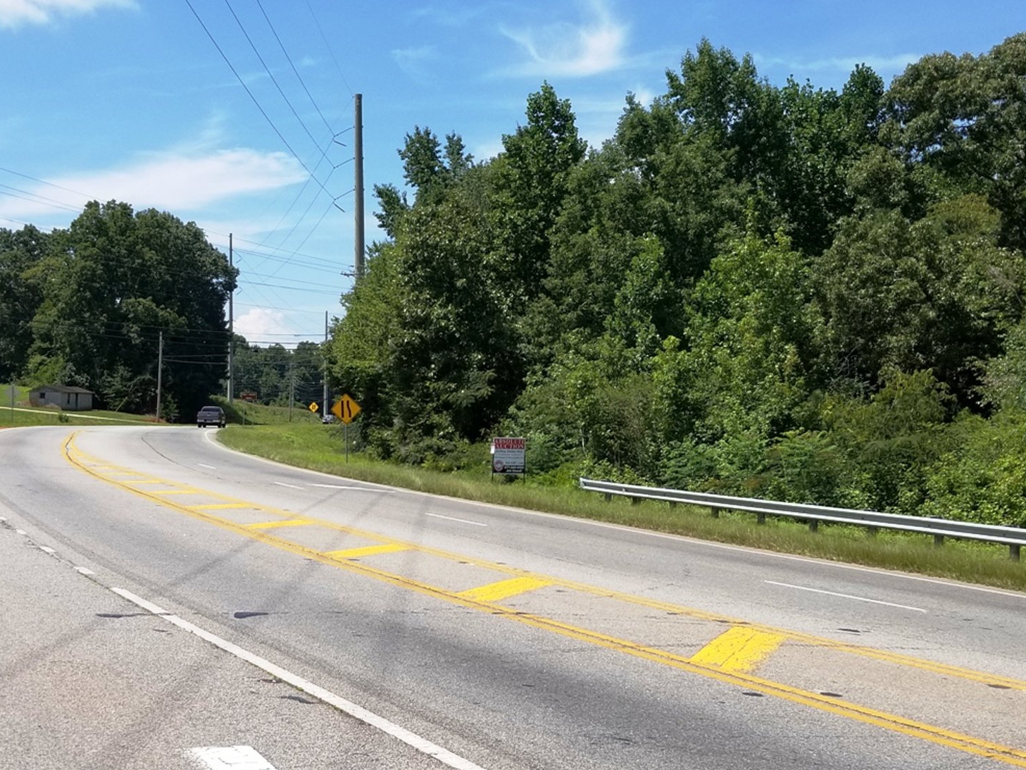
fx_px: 800
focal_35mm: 27
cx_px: 505
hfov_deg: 65.3
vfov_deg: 51.4
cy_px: 381
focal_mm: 4.25
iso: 50
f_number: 1.7
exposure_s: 1/2364
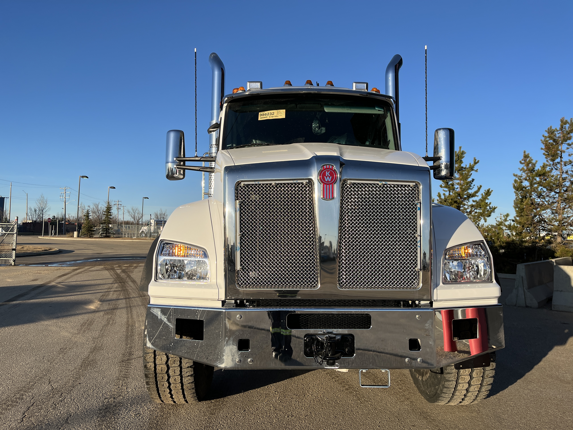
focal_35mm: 26
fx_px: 430
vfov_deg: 53.1
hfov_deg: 67.3
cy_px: 215
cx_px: 286
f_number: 1.6
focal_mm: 5.1
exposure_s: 1/2358
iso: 50
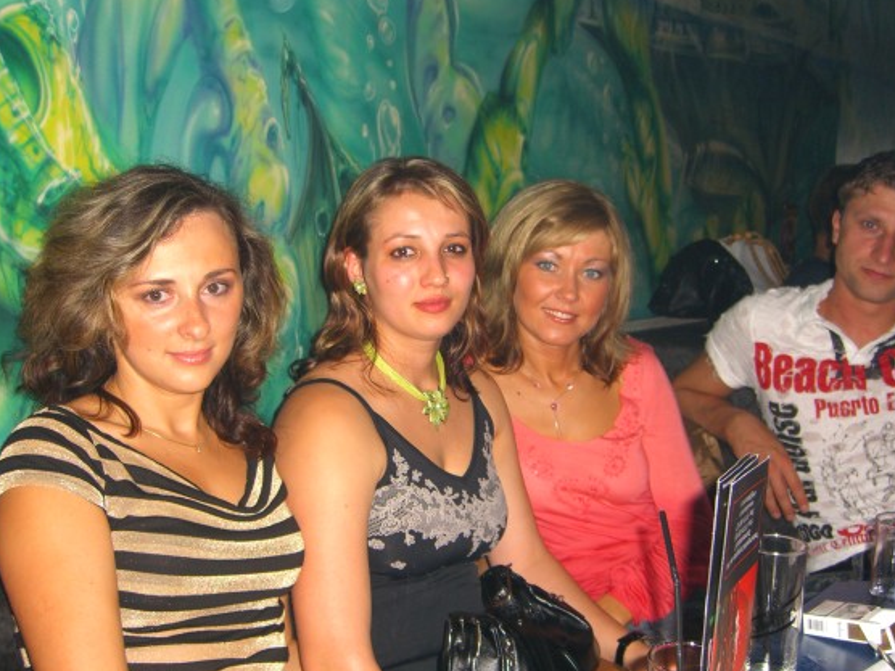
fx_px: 1060
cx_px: 443
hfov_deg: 45.8
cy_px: 351
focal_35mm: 41
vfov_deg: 35.1
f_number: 2.8
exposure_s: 1/60
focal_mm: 7.9
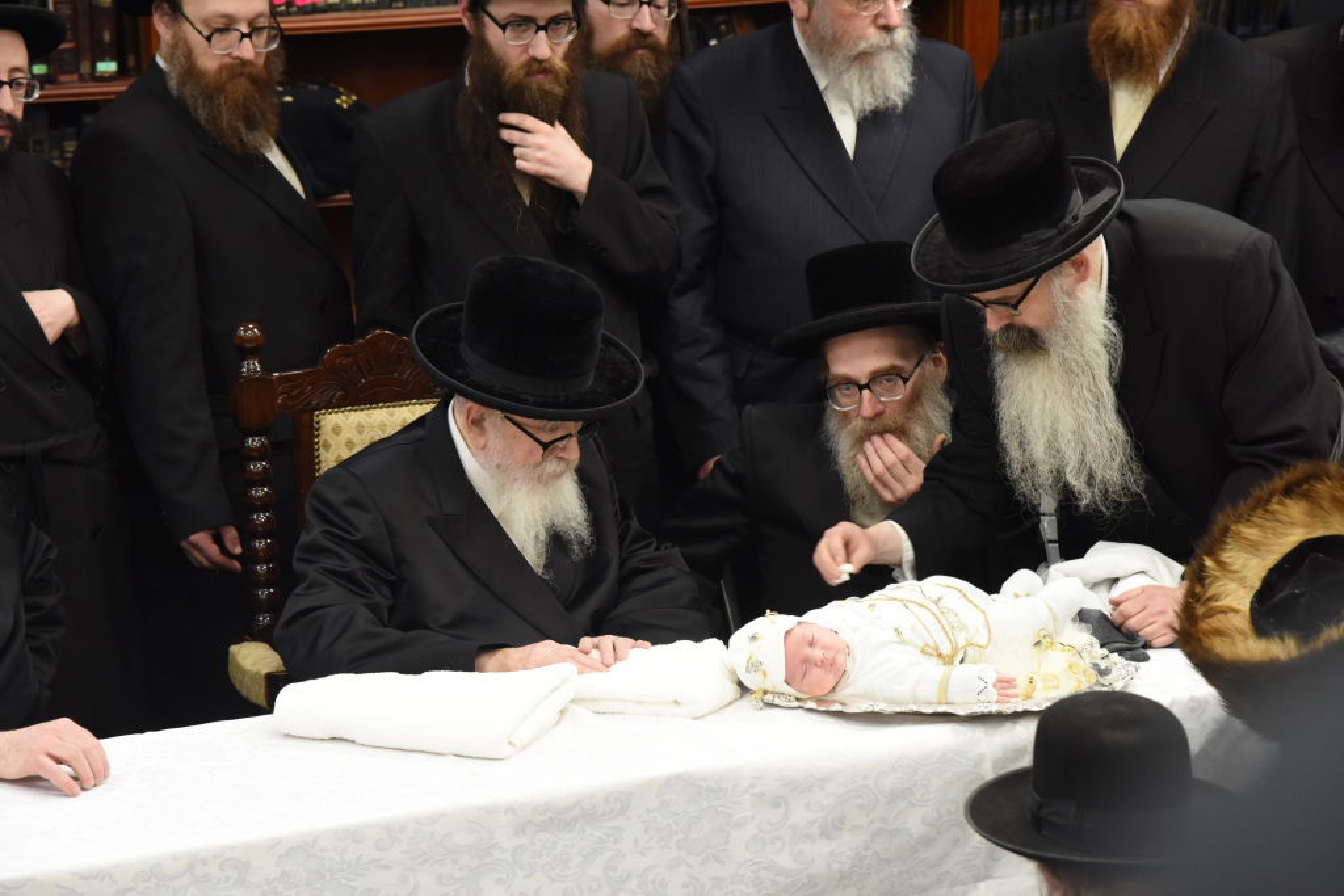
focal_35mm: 120
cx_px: 672
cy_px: 448
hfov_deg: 17.1
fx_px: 4480
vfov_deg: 11.4
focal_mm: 120
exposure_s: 1/100
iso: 2500
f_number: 6.3
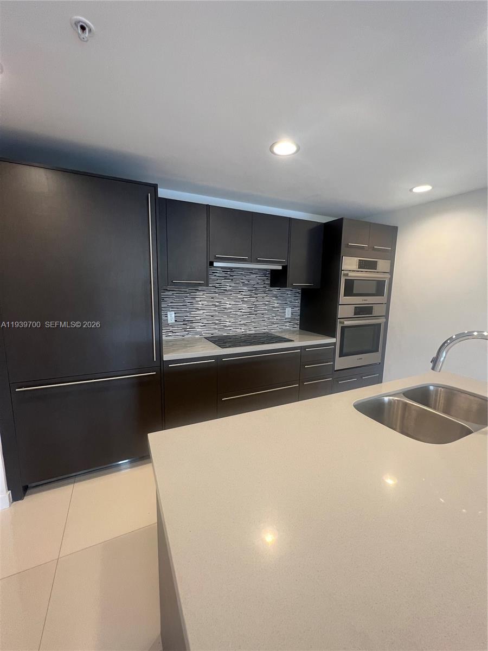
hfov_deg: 89.9
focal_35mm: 13
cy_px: 326
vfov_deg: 106.2
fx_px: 244
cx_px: 244
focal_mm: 1.57
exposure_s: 1/60
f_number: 1.8
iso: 125
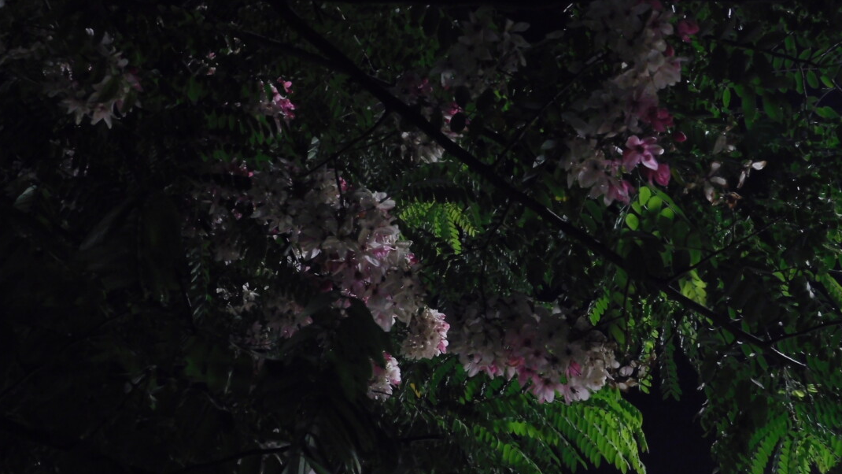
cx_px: 412
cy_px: 309
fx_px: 982
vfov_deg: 27.0
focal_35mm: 44
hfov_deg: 46.4
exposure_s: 1/15
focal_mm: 6.3
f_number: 3.5
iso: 1600
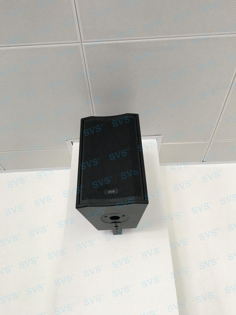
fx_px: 264
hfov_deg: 48.2
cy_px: 158
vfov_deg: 61.7
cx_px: 118
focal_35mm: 29
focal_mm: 4.15
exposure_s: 1/30
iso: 64
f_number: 2.2
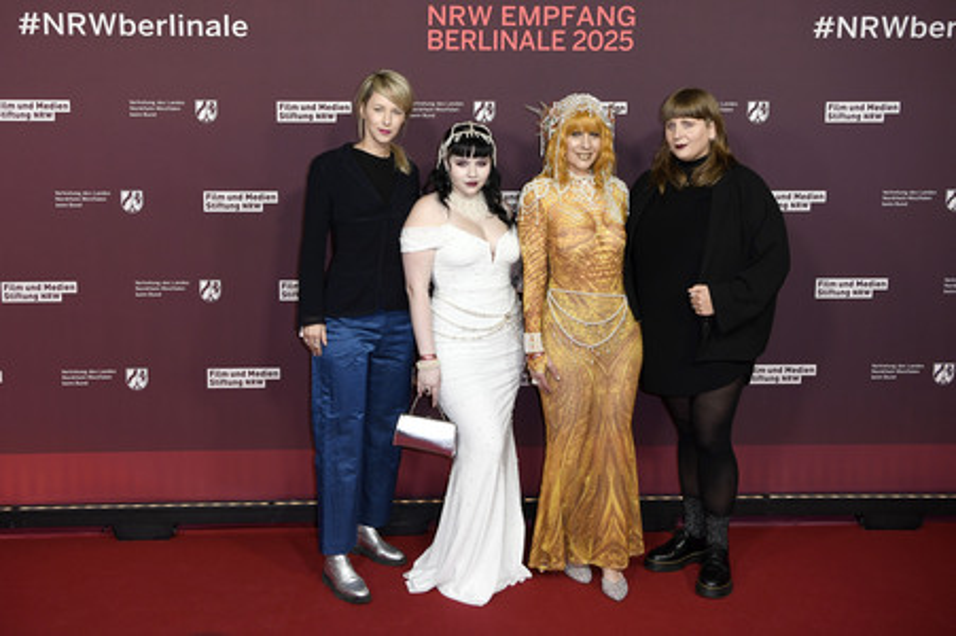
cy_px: 318
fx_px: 1008
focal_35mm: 38
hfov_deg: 50.7
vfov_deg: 35.0
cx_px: 478
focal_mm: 38
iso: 800
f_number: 4
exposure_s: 1/320
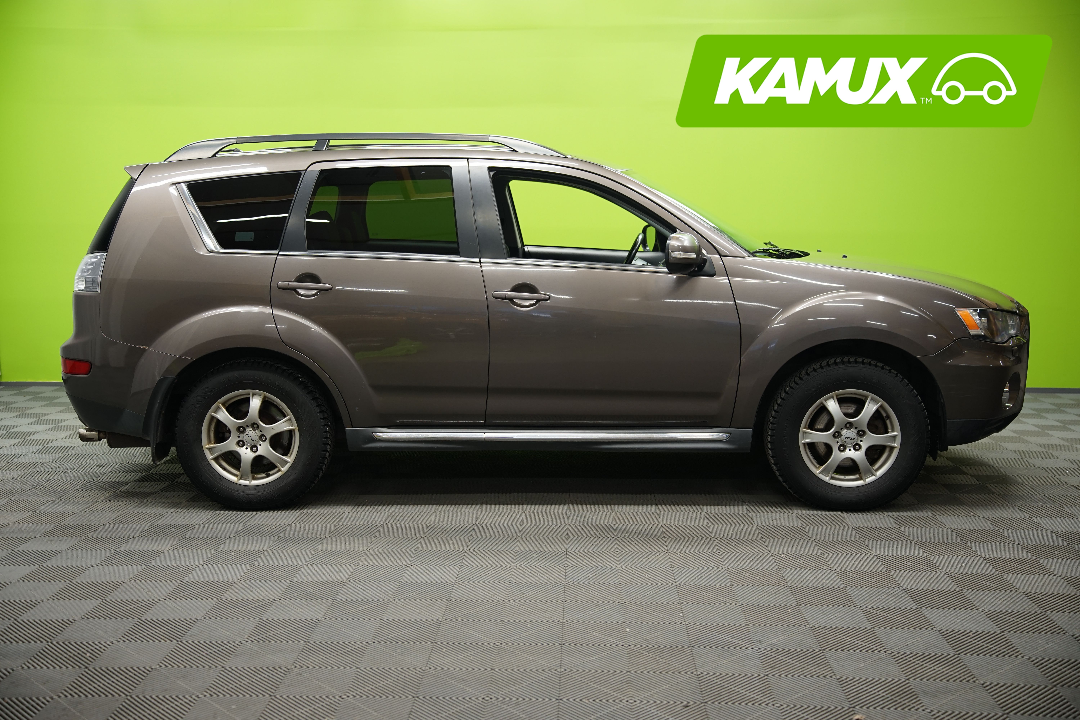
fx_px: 1170
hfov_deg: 49.6
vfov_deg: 34.2
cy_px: 360
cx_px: 540
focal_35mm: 39
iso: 500
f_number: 2.8
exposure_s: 1/40
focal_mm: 39
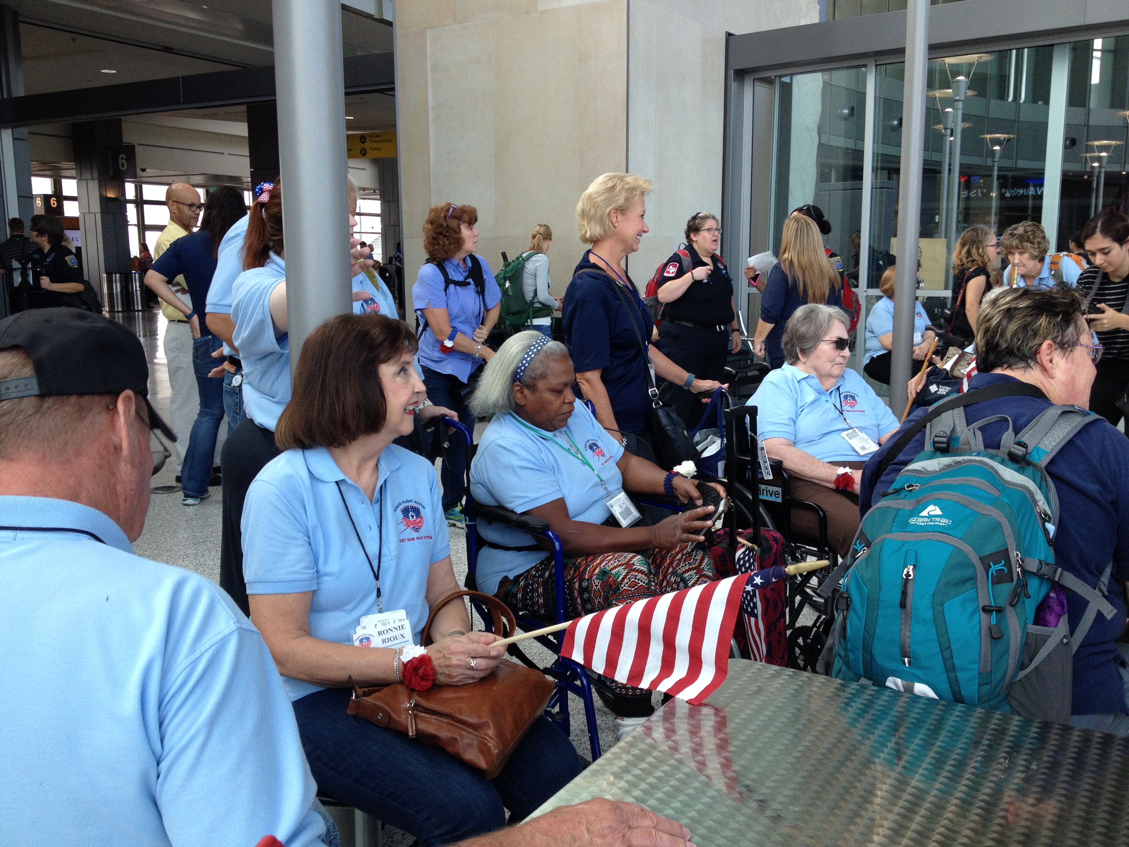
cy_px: 424
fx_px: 1142
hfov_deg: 52.6
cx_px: 564
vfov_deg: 40.7
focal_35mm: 35
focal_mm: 4.28
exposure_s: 1/120
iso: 80
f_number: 2.4
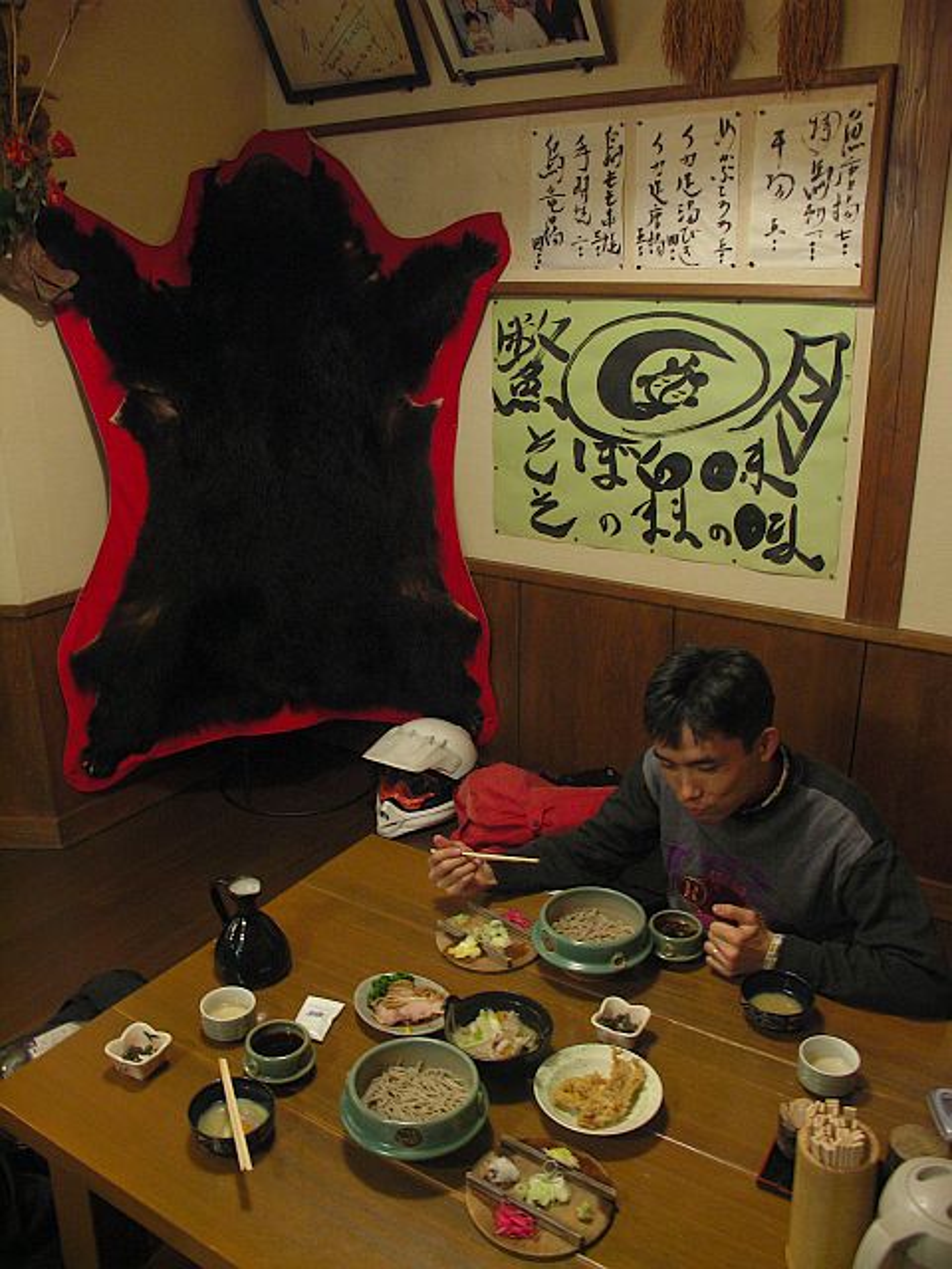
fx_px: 1027
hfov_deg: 49.7
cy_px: 634
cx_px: 476
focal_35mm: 28
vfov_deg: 63.4
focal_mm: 7.2
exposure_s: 1/5
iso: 200
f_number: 2.8
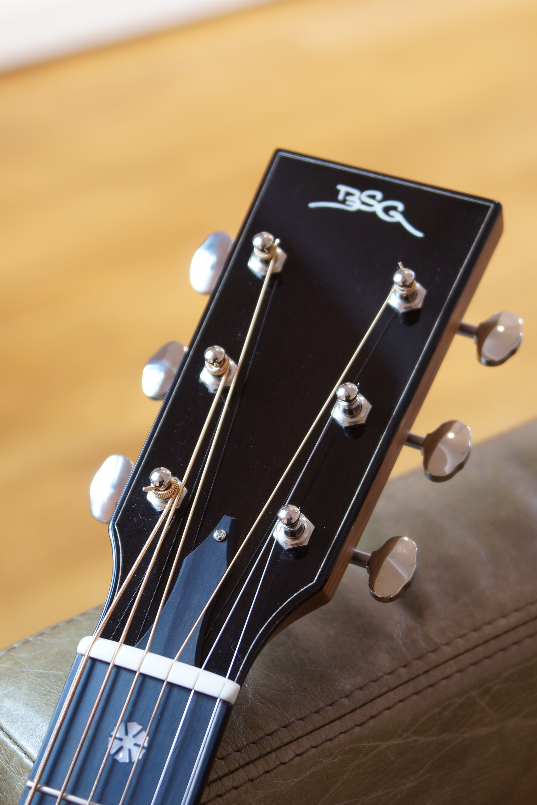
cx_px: 281
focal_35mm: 95
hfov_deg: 14.4
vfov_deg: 21.5
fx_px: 2125
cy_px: 423
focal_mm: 60
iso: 100
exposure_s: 1/5
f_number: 4.5
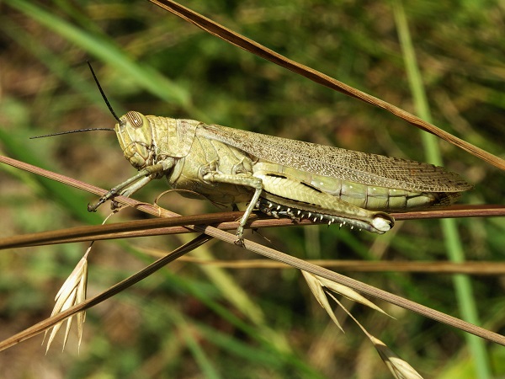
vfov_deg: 7.4
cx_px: 252
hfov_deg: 9.9
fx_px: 2918
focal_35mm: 200
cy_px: 190
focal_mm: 50.8
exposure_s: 1/125
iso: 100
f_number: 9
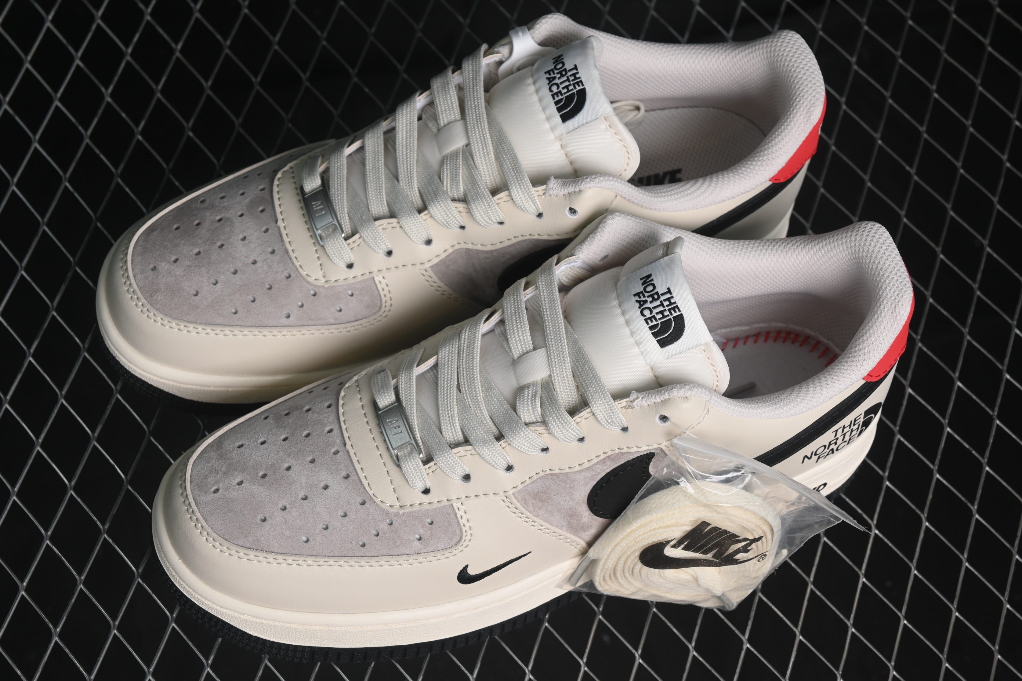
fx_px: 2129
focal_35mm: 75
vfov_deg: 18.2
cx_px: 511
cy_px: 340
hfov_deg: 27.0
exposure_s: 1/60
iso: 160
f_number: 7.1
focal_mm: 50
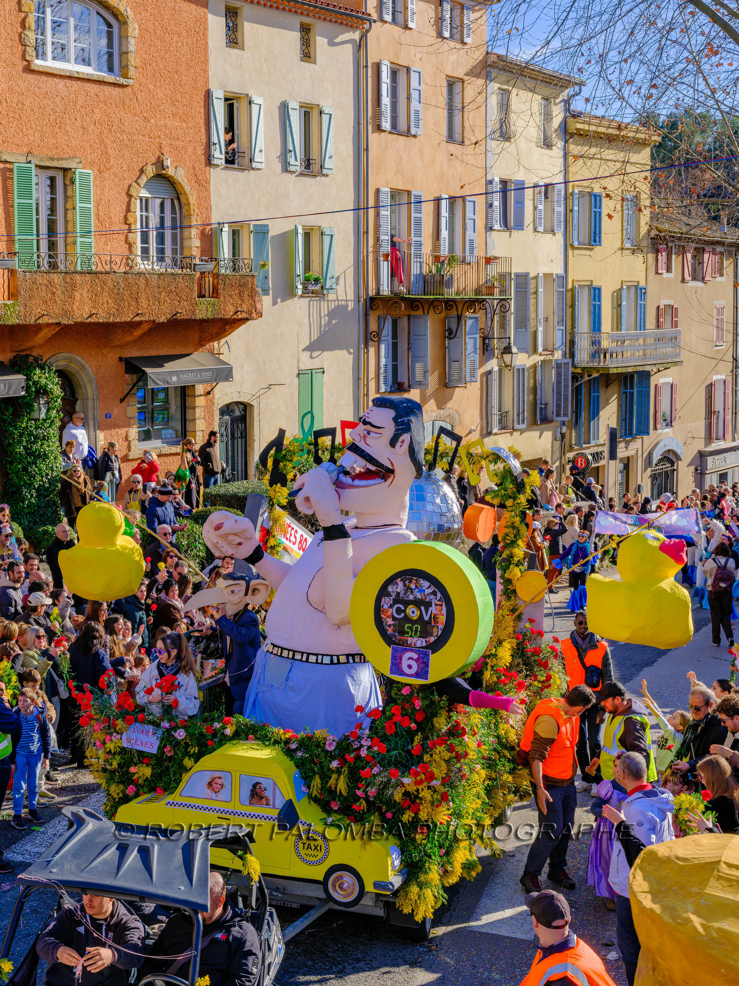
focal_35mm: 44
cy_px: 493
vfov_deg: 42.9
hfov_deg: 32.9
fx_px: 1252
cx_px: 370
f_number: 11
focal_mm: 55
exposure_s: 1/125
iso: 320
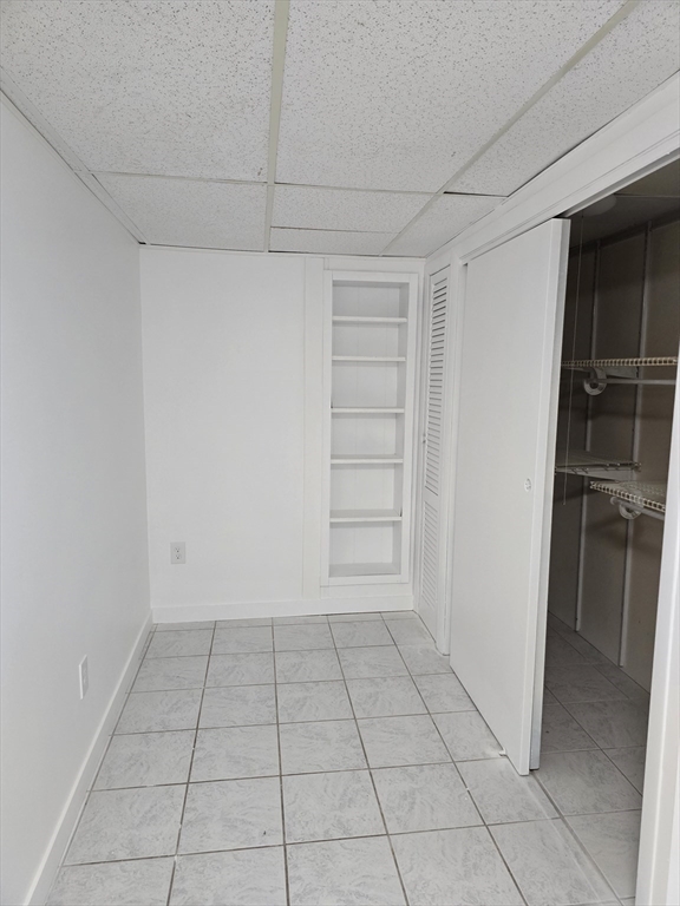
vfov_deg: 73.9
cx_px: 340
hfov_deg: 58.9
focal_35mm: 23
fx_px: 602
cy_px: 453
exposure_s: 1/120
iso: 500
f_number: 1.7
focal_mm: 6.3
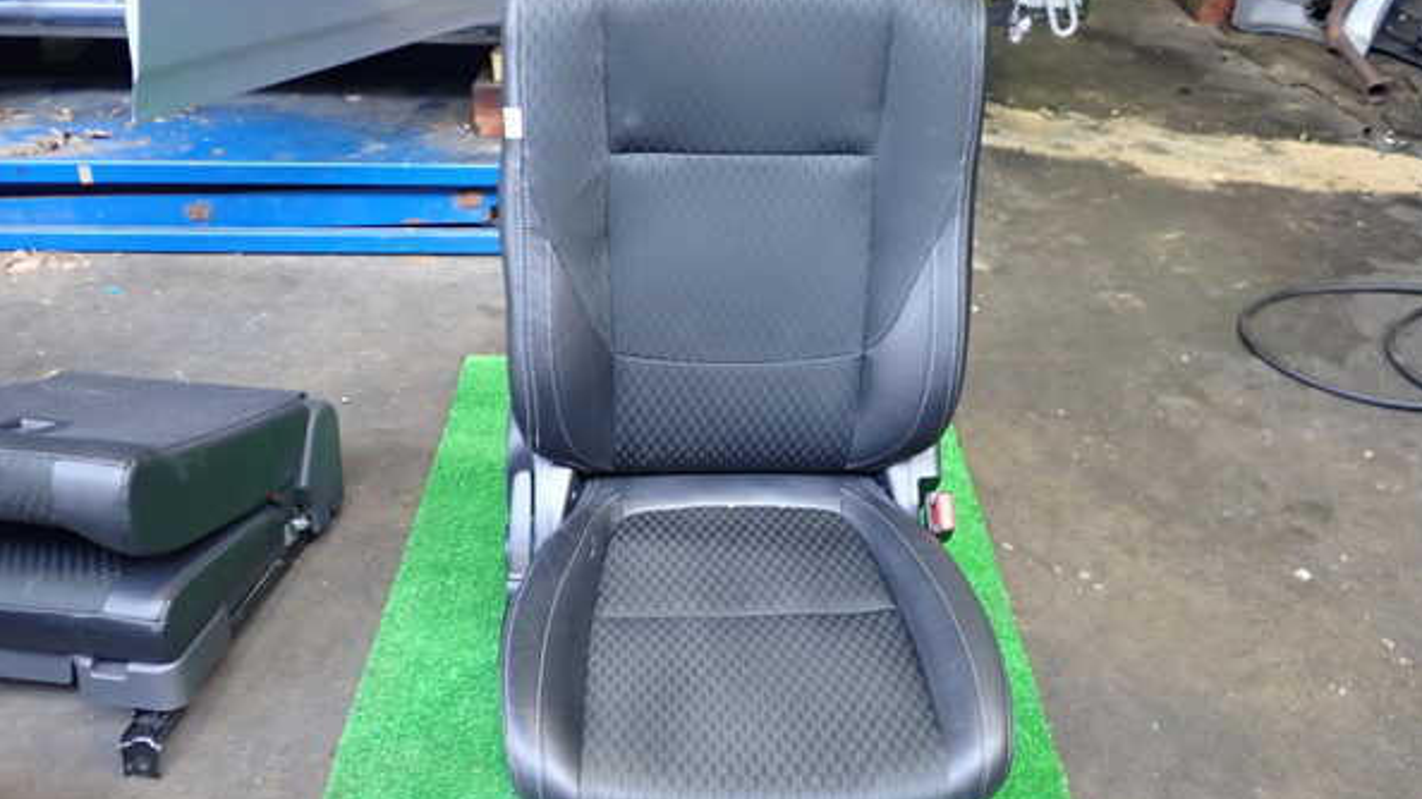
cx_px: 716
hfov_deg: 59.5
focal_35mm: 33
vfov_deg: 35.6
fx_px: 1244
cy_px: 431
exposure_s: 1/30
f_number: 2.3
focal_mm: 5.4
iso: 250
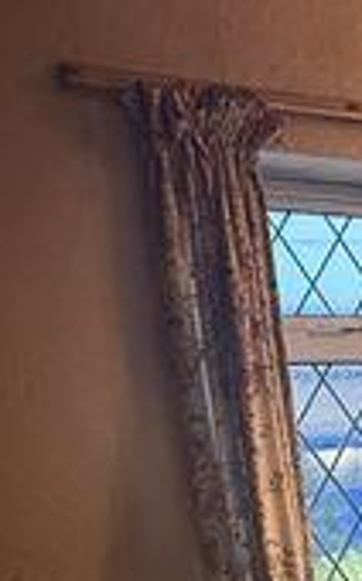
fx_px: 1107
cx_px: 598
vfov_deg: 27.6
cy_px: 584
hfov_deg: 16.3
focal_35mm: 70
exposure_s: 1/50
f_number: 2.2
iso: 800
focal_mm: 2.22
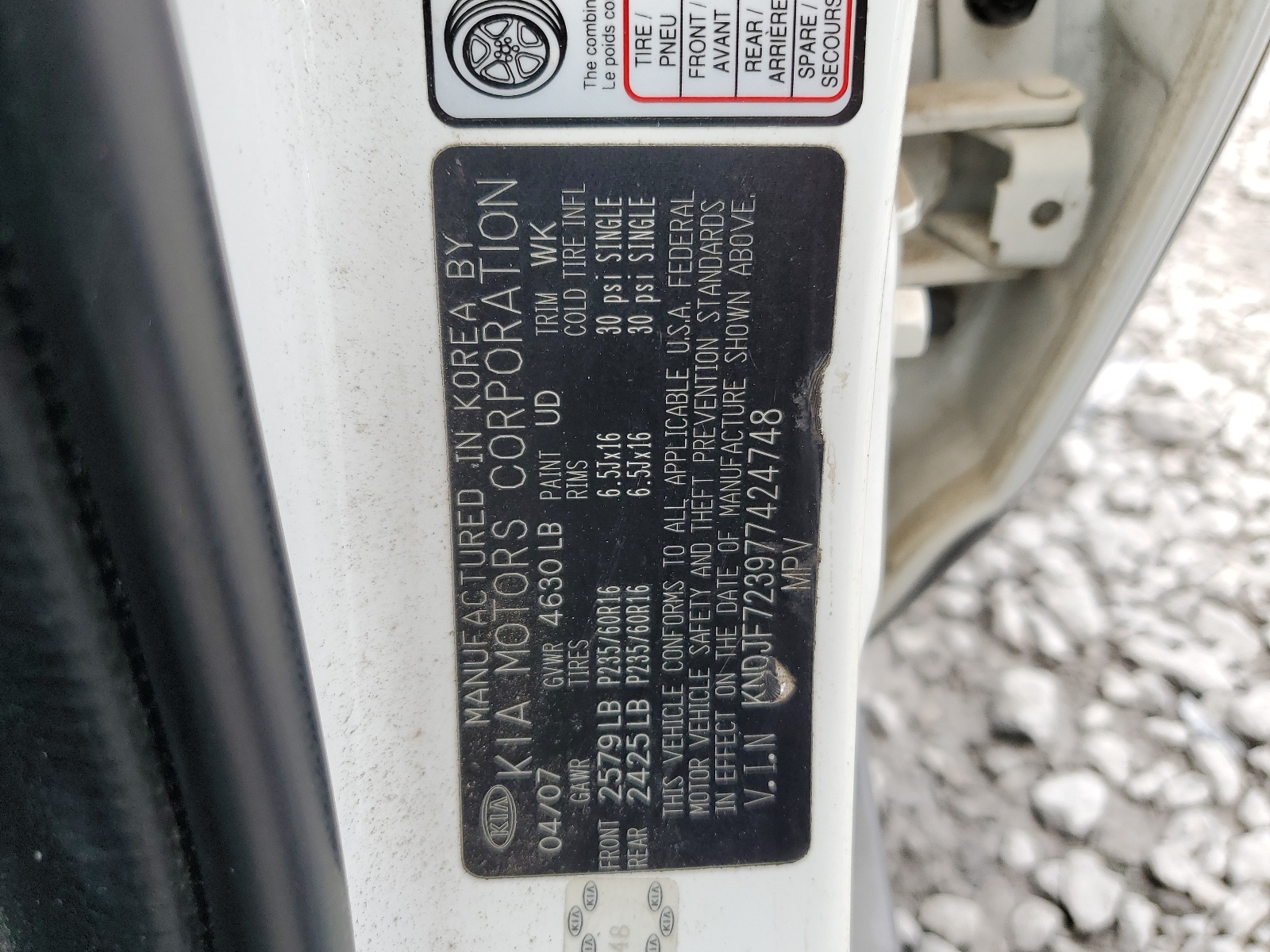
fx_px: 954
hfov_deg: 67.3
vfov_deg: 53.1
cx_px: 635
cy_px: 476
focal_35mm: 26
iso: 50
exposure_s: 1/625
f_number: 1.5
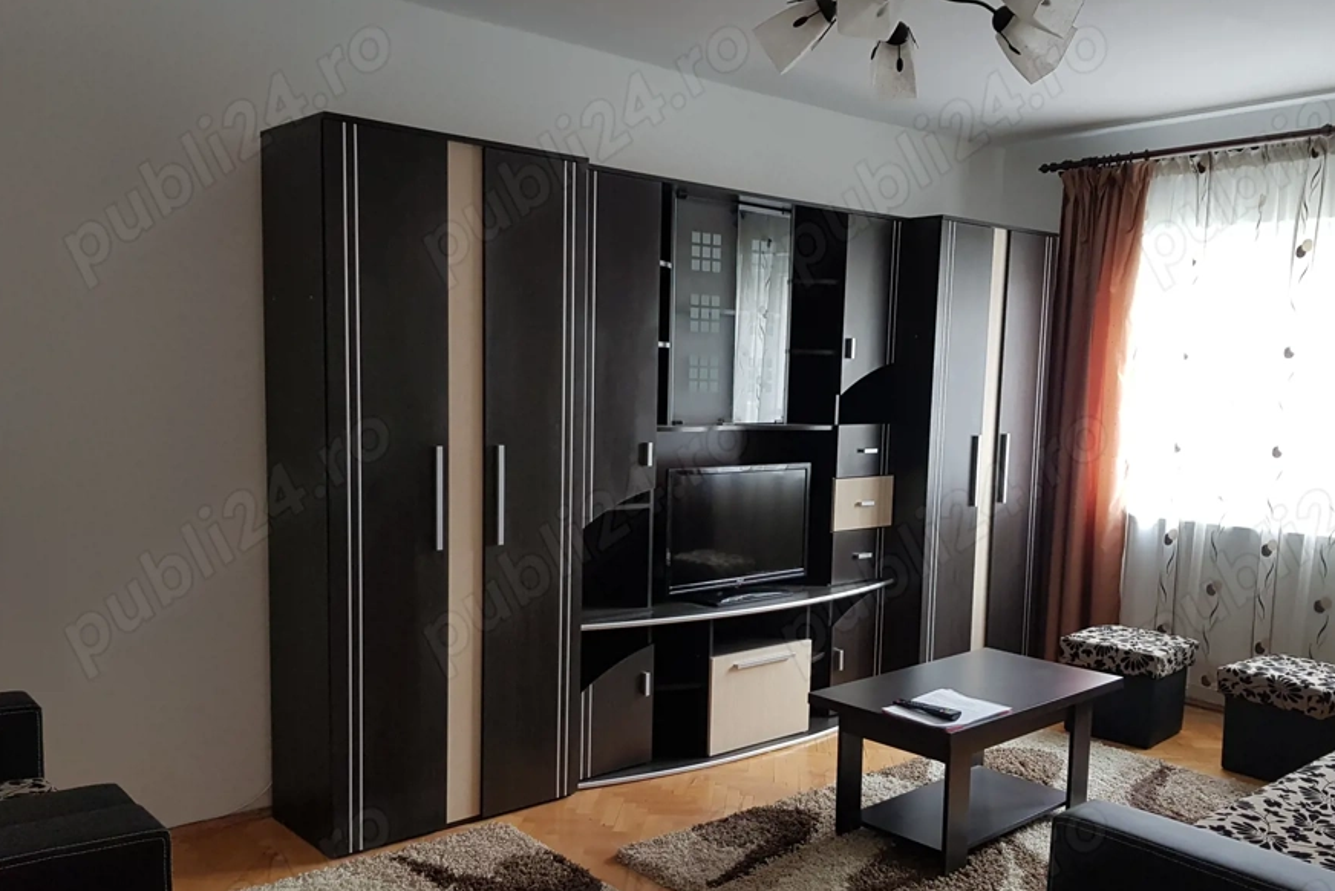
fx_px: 1150
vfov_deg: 42.0
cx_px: 762
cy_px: 565
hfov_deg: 60.0
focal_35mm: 31
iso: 125
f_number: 1.7
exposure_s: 1/50
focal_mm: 4.2
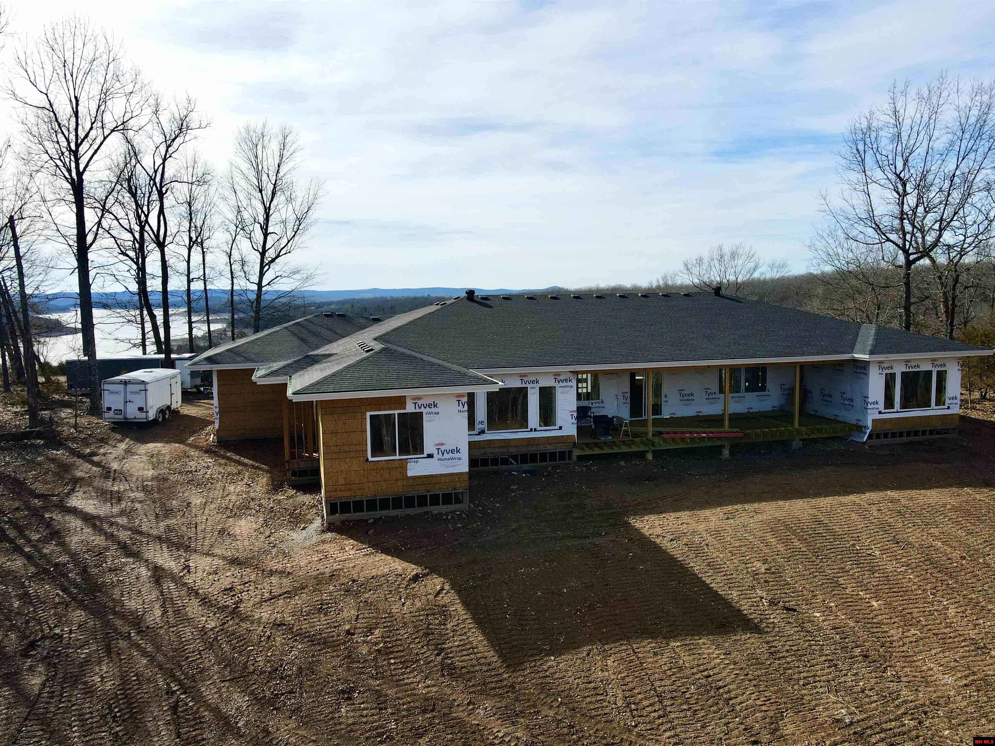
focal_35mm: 24
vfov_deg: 56.8
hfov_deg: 71.6
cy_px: 373
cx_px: 498
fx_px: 690
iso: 100
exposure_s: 1/1000
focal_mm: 4.5
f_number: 2.8
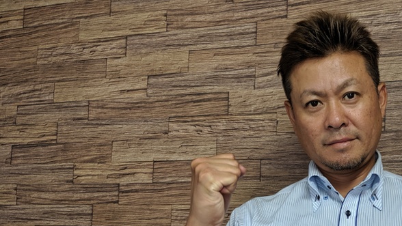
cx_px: 331
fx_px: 533
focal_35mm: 50
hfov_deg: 39.4
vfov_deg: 23.0
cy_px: 223
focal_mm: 4.44
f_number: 1.8
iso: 146
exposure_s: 1/40
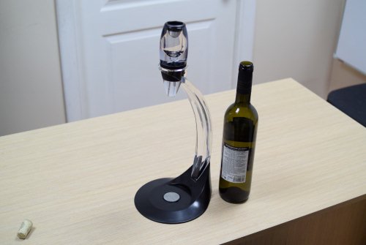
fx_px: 499
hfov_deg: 40.3
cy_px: 122
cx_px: 183
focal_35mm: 49
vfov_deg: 27.6
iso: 500
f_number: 1.8
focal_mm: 18.5
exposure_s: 1/250
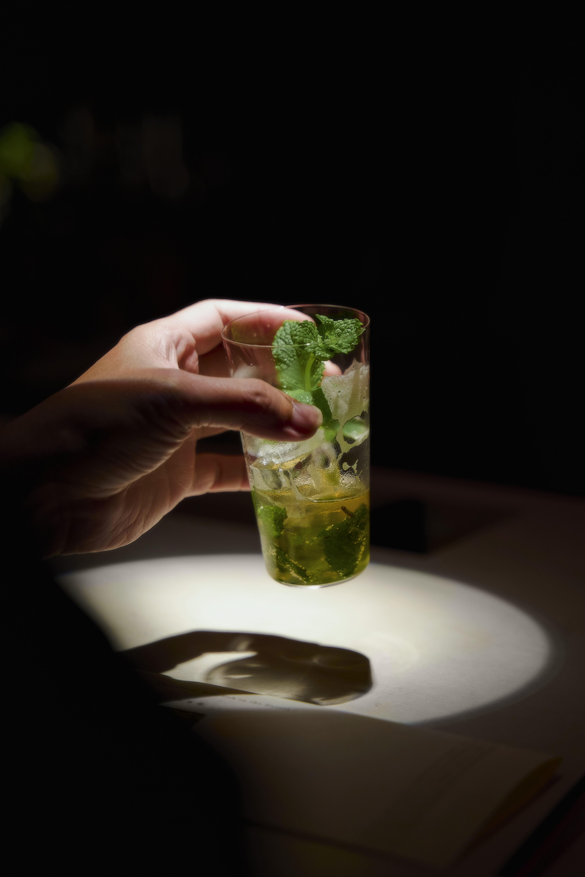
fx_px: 1828
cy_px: 438
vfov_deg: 27.0
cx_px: 292
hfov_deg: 18.2
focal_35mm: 75
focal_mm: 75
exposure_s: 1/160
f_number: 3.2
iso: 1000
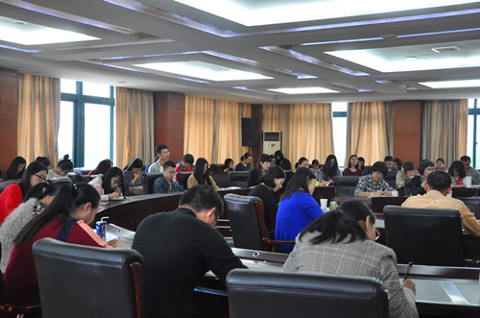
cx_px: 240
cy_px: 159
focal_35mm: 48
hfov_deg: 41.2
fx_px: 639
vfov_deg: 27.9
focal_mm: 32
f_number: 4.2
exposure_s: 1/30
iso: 800
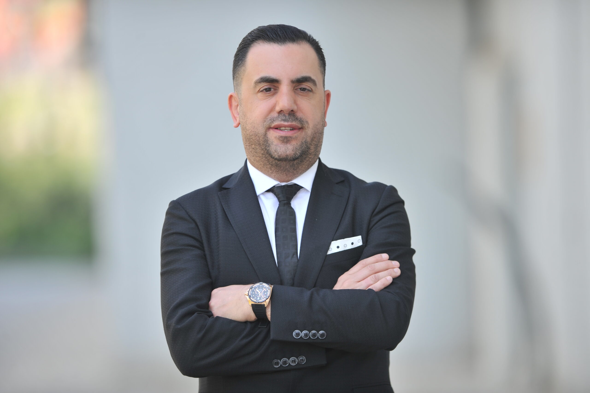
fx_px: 4913
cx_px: 295
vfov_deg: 4.6
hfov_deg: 6.9
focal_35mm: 300
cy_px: 196
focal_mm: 300
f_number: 2.8
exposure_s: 1/500
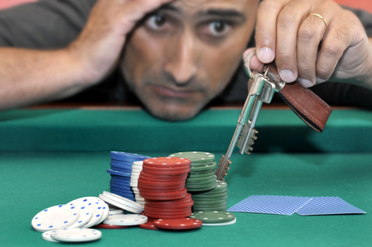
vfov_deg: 12.6
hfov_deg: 18.9
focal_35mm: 108
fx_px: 1115
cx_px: 186
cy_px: 124
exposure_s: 1/60
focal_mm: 72
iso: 200
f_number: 5.3
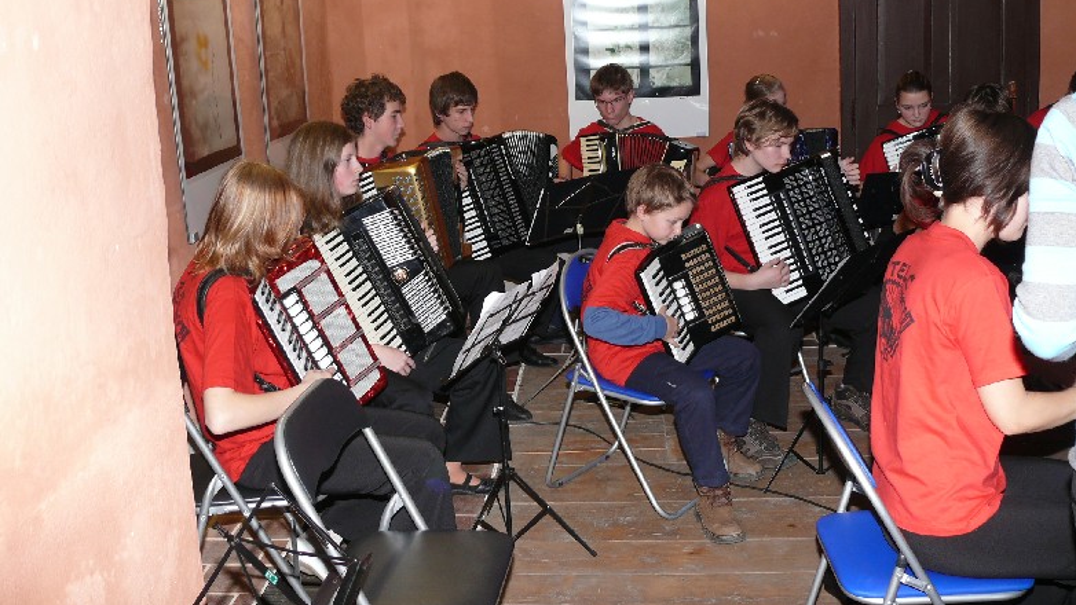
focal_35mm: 39
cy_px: 197
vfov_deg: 30.2
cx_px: 528
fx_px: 1113
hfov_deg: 51.6
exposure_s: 1/30
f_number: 2.8
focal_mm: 7.4
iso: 100
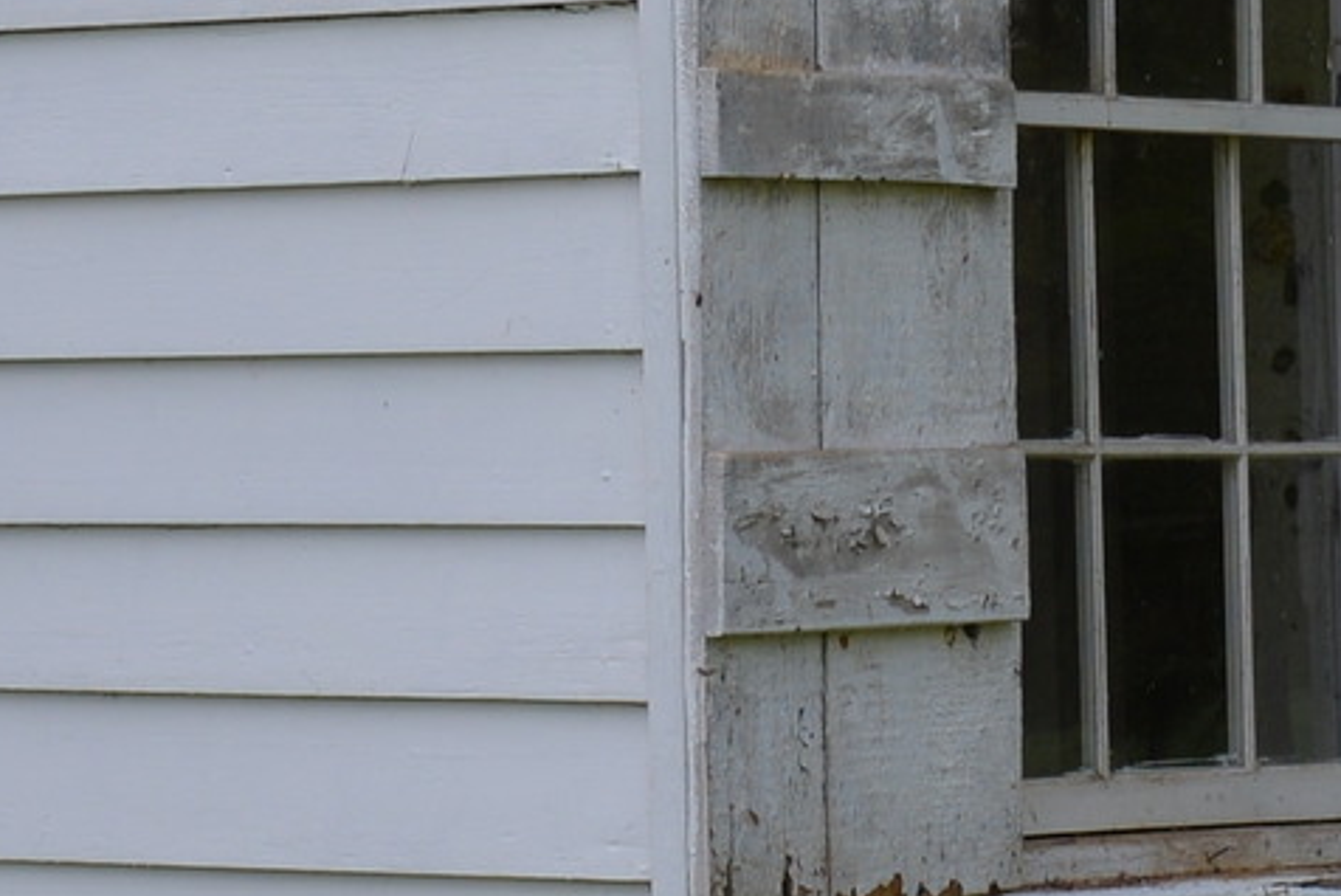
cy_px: -214
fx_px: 8237
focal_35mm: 221
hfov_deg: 9.3
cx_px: 961
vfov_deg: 6.2
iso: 200
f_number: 8
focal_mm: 35
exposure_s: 1/250
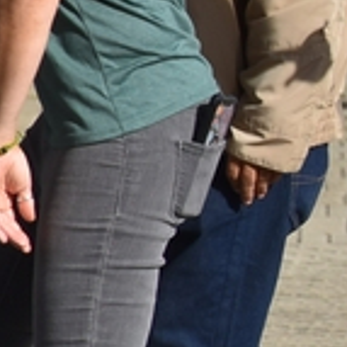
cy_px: 141
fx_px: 11829
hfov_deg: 1.7
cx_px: 985
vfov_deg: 1.7
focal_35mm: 1043
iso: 200
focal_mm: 130
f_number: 9
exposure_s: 1/320
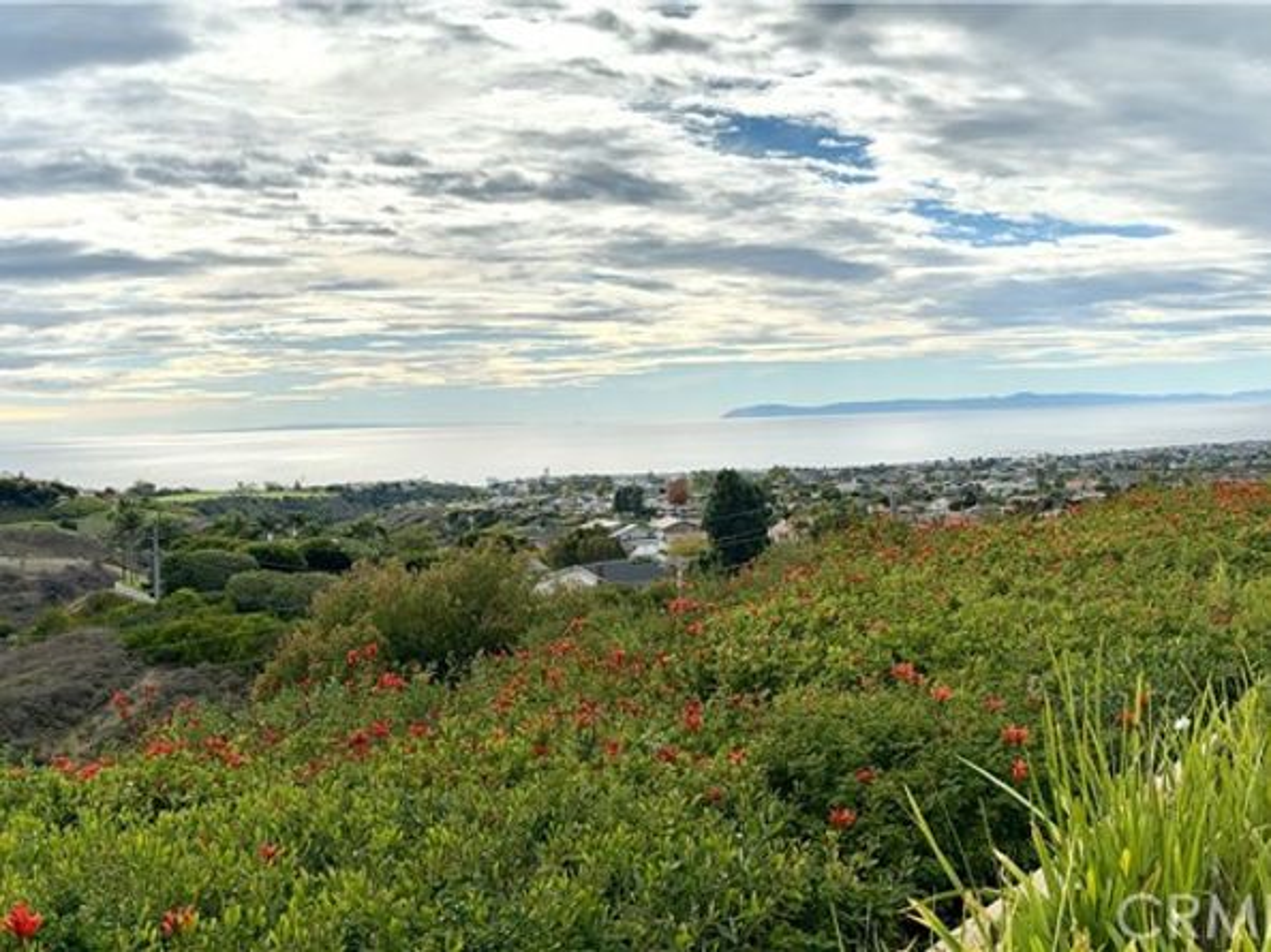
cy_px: 476
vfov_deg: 30.2
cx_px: 636
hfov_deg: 39.7
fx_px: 1762
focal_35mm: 48
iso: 100
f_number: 1.78
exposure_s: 1/11364
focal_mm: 6.76
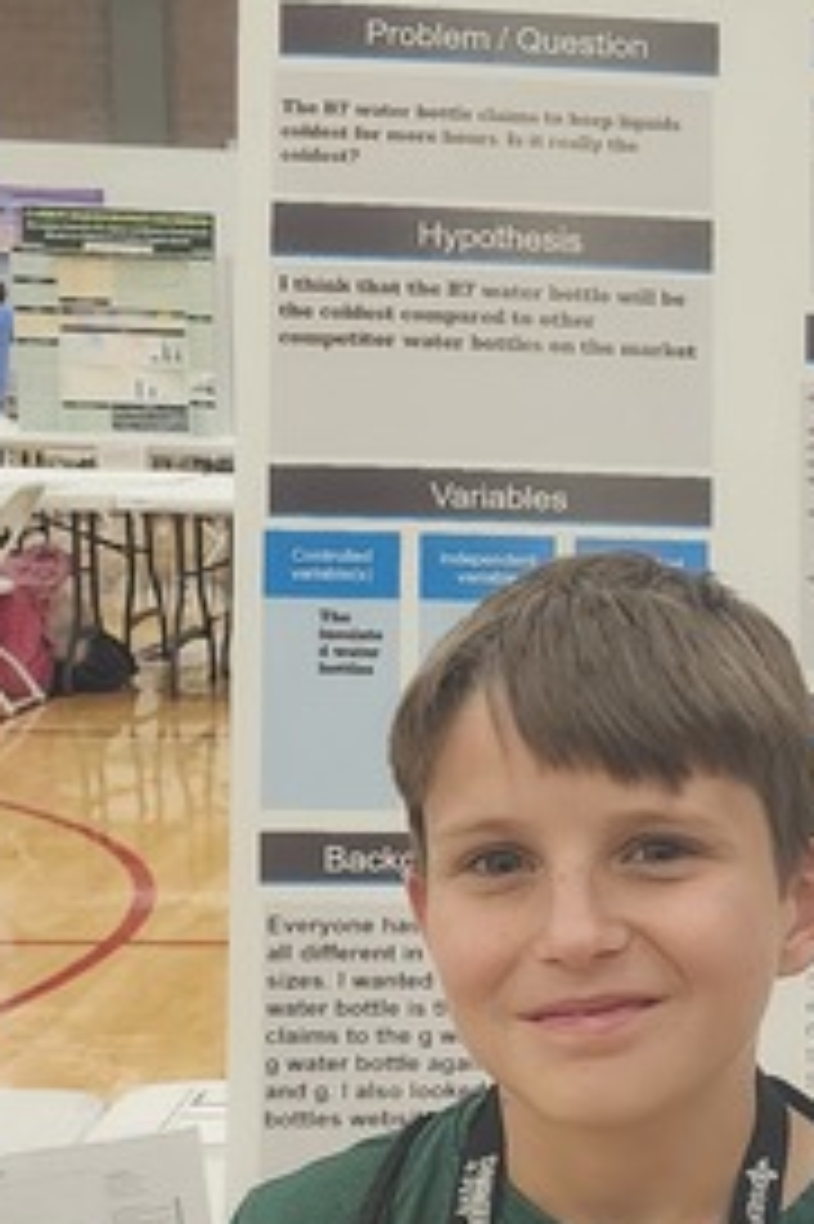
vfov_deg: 22.4
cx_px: 1237
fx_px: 3056
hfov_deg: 14.2
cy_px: 927
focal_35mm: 90
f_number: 1.8
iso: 100
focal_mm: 6.4
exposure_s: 1/180
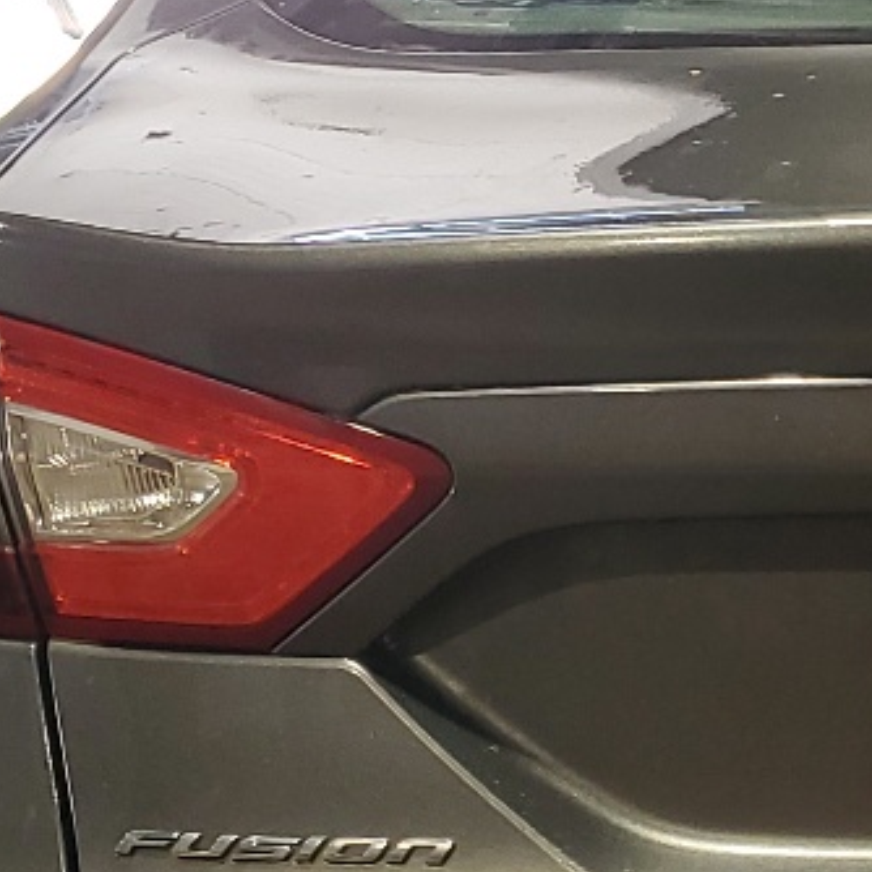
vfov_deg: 15.7
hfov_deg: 15.1
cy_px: 700
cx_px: 1138
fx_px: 3135
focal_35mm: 110
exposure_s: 1/60.2
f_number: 1.5
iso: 59
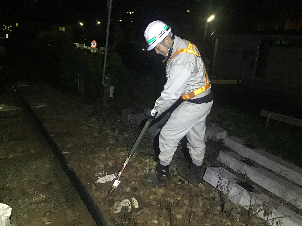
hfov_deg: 58.4
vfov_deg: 45.4
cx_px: 151
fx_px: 270
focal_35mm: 31
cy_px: 113
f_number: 2.4
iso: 800
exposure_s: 1/15
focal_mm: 3.3
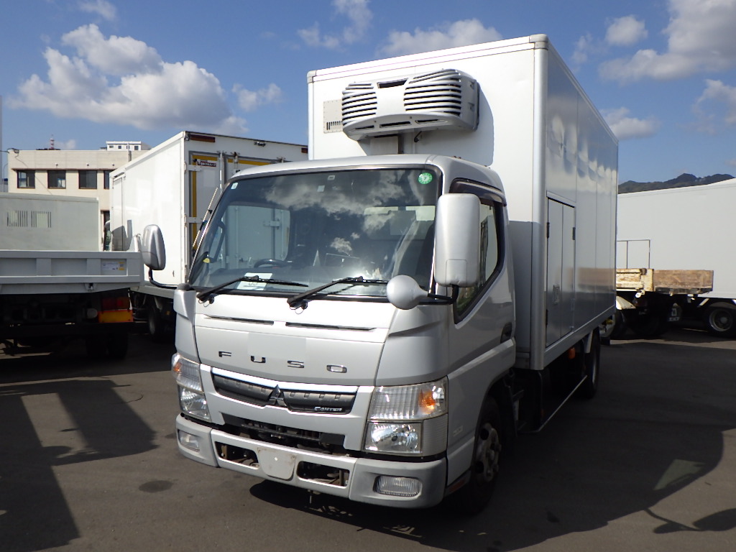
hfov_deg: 63.4
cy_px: 276
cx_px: 368
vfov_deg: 49.7
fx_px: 595
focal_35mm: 28
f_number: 4.2
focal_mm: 5
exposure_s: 1/1500
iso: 125
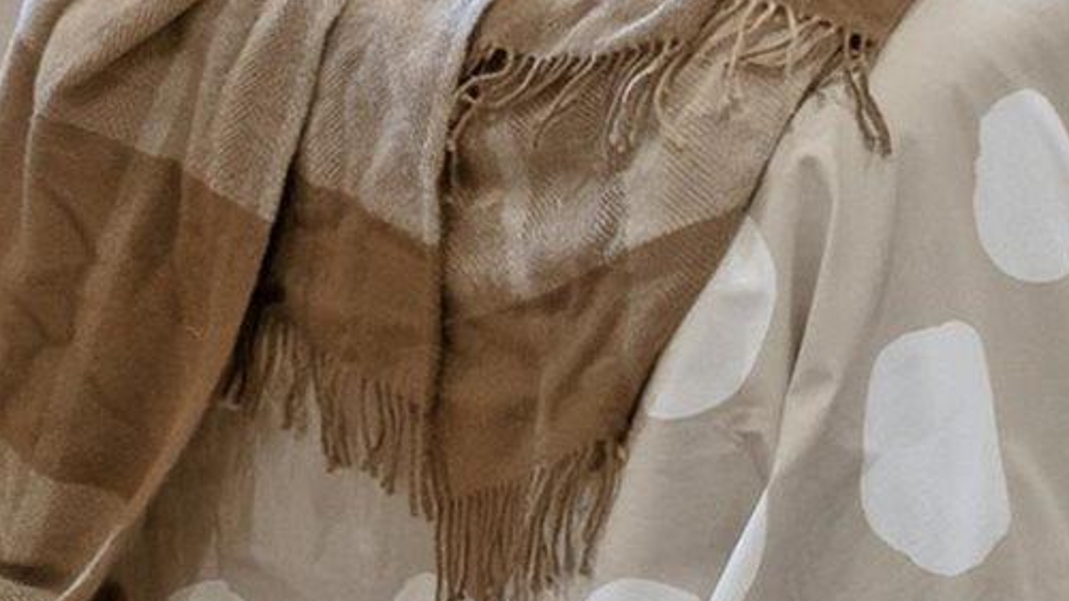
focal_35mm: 103
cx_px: 887
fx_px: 2919
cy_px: -1004
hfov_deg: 20.5
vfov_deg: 9.8
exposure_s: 1/60
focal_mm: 16
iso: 400
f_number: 10
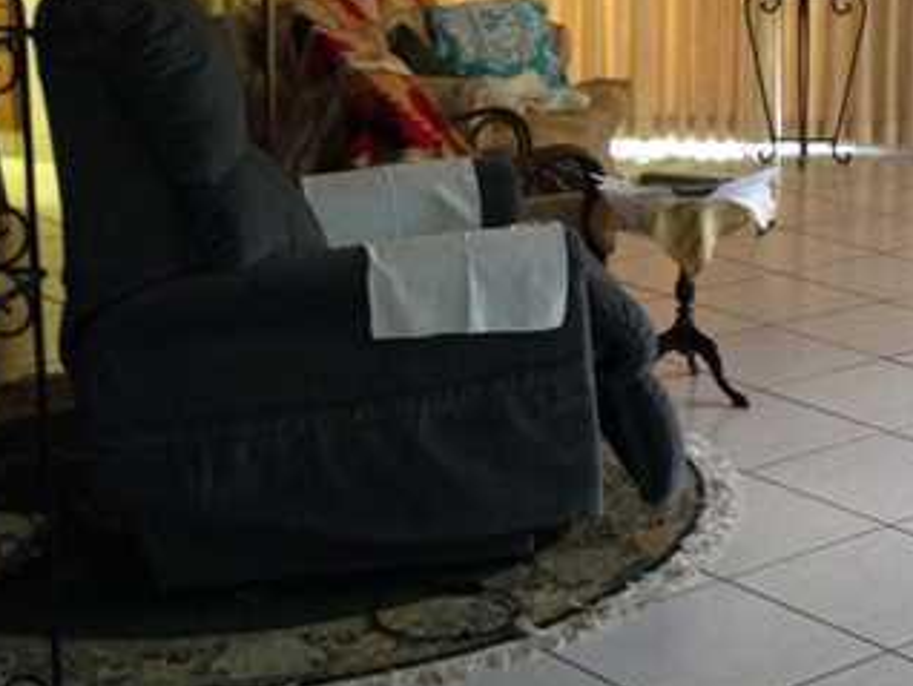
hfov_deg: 22.8
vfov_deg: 17.7
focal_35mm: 83
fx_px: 2191
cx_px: 879
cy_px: 201
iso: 250
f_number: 2.4
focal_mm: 4.12
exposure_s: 1/20
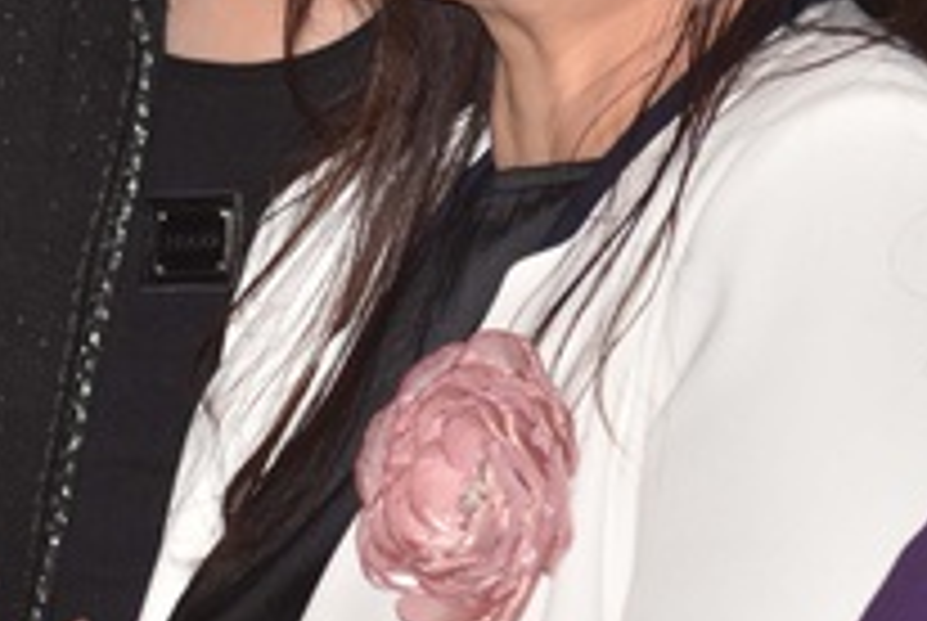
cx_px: 428
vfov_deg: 2.7
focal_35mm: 504
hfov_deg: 4.1
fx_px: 12990
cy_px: -182
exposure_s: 1/160
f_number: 4.8
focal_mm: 95
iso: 400
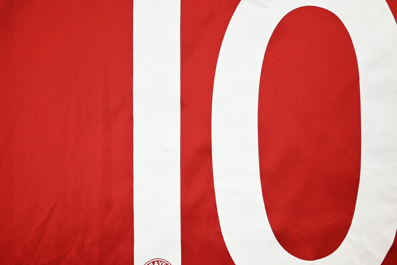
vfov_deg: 41.1
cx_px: 198
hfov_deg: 58.7
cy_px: 132
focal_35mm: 32
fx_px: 353
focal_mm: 32
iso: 200
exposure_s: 1/125
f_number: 5
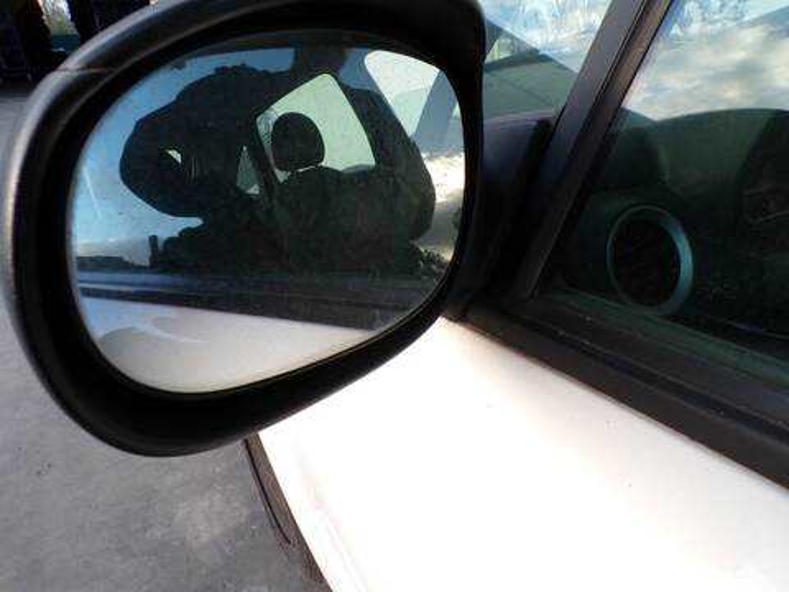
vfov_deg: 56.8
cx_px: 394
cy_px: 296
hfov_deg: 71.6
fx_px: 547
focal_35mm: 24
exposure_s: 1/70
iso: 100
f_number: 4.4
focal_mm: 4.3
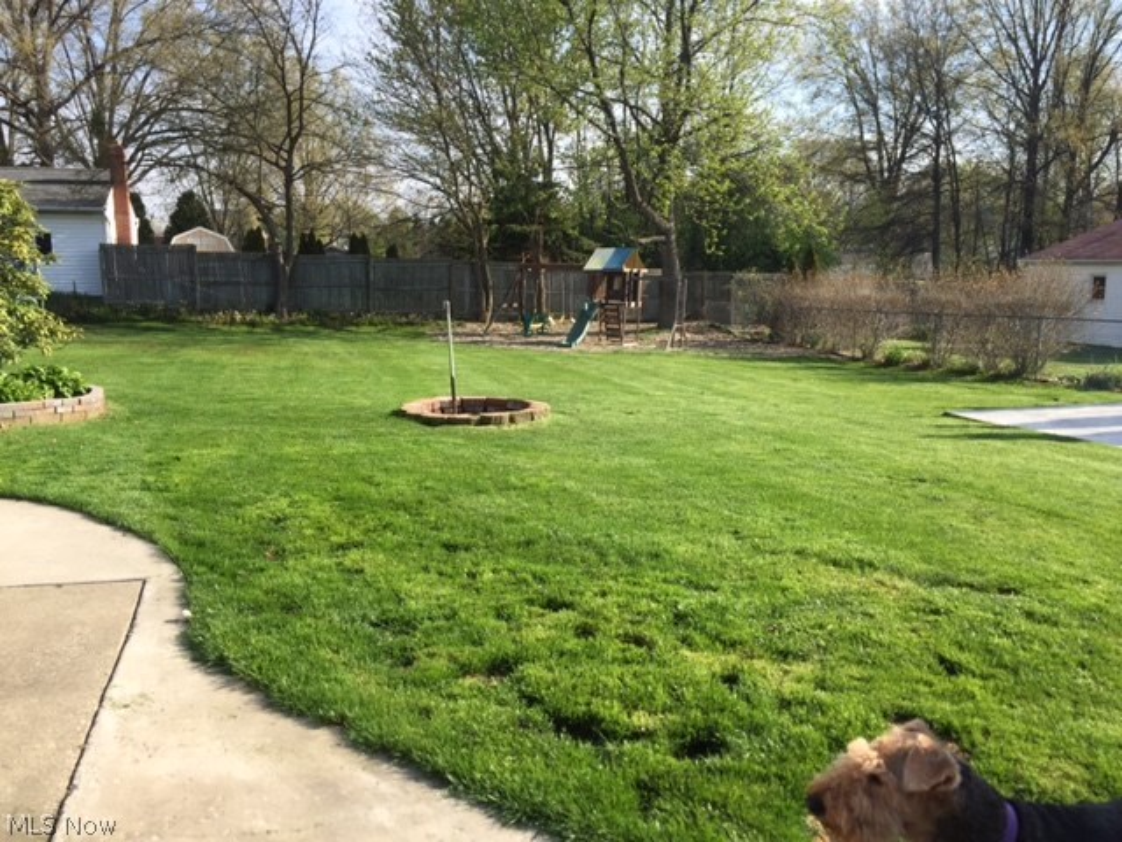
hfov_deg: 61.7
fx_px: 940
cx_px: 561
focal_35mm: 29
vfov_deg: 48.2
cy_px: 421
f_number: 2.2
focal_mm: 4.15
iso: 32
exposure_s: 1/989
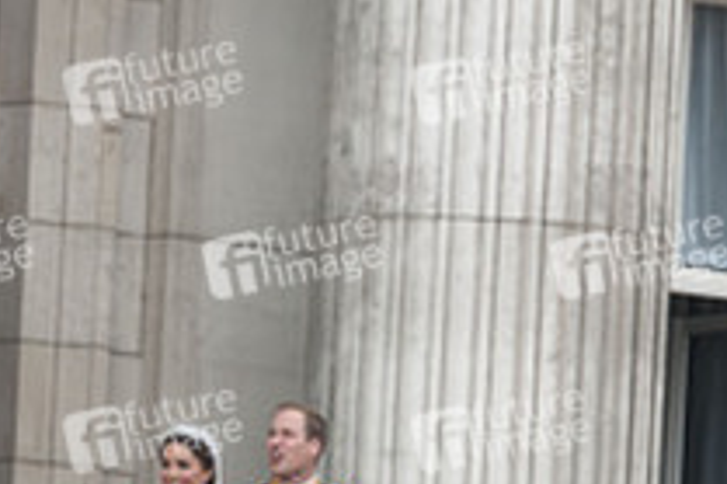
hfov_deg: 1.6
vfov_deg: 1.1
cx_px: 200
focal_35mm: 1296
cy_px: 519
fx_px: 26151
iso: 640
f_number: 5.6
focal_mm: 400
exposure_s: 1/1250
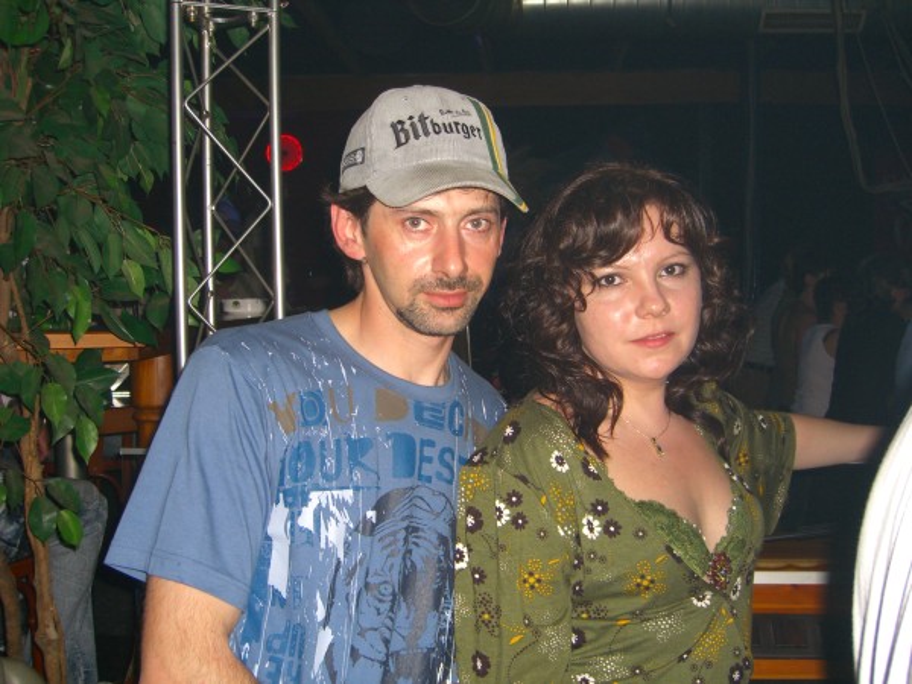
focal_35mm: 38
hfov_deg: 49.0
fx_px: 1001
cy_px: 342
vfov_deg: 37.7
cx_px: 456
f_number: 2.8
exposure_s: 1/60
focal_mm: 7.9
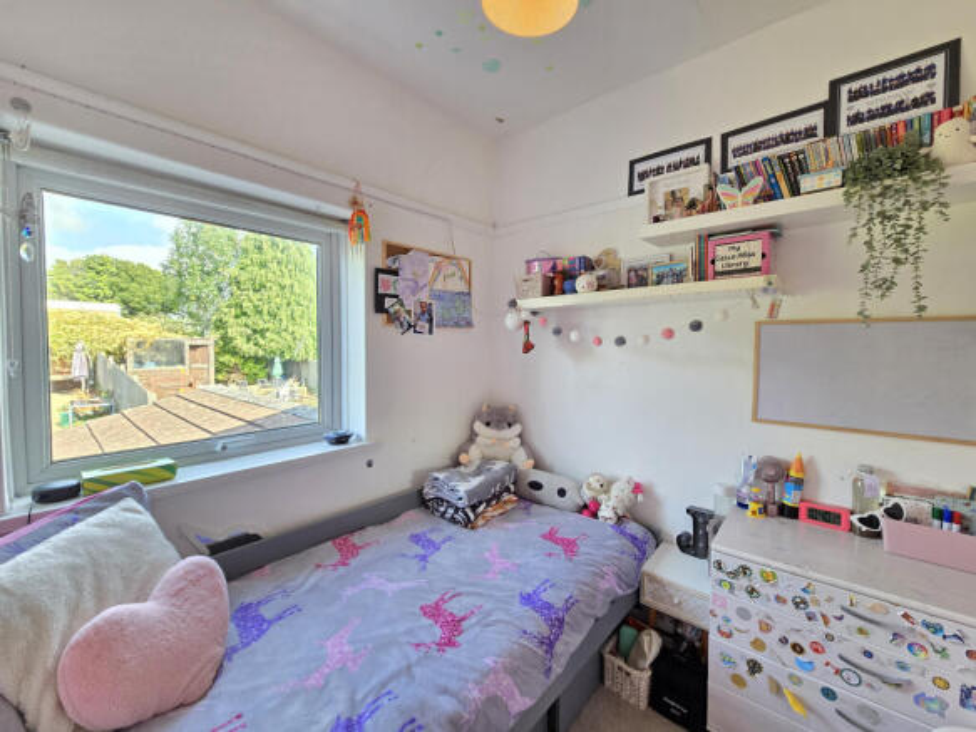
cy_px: 366
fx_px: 366
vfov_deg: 89.9
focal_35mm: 13
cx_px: 488
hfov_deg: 106.2
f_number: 2.2
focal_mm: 2.2
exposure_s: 1/100
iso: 160
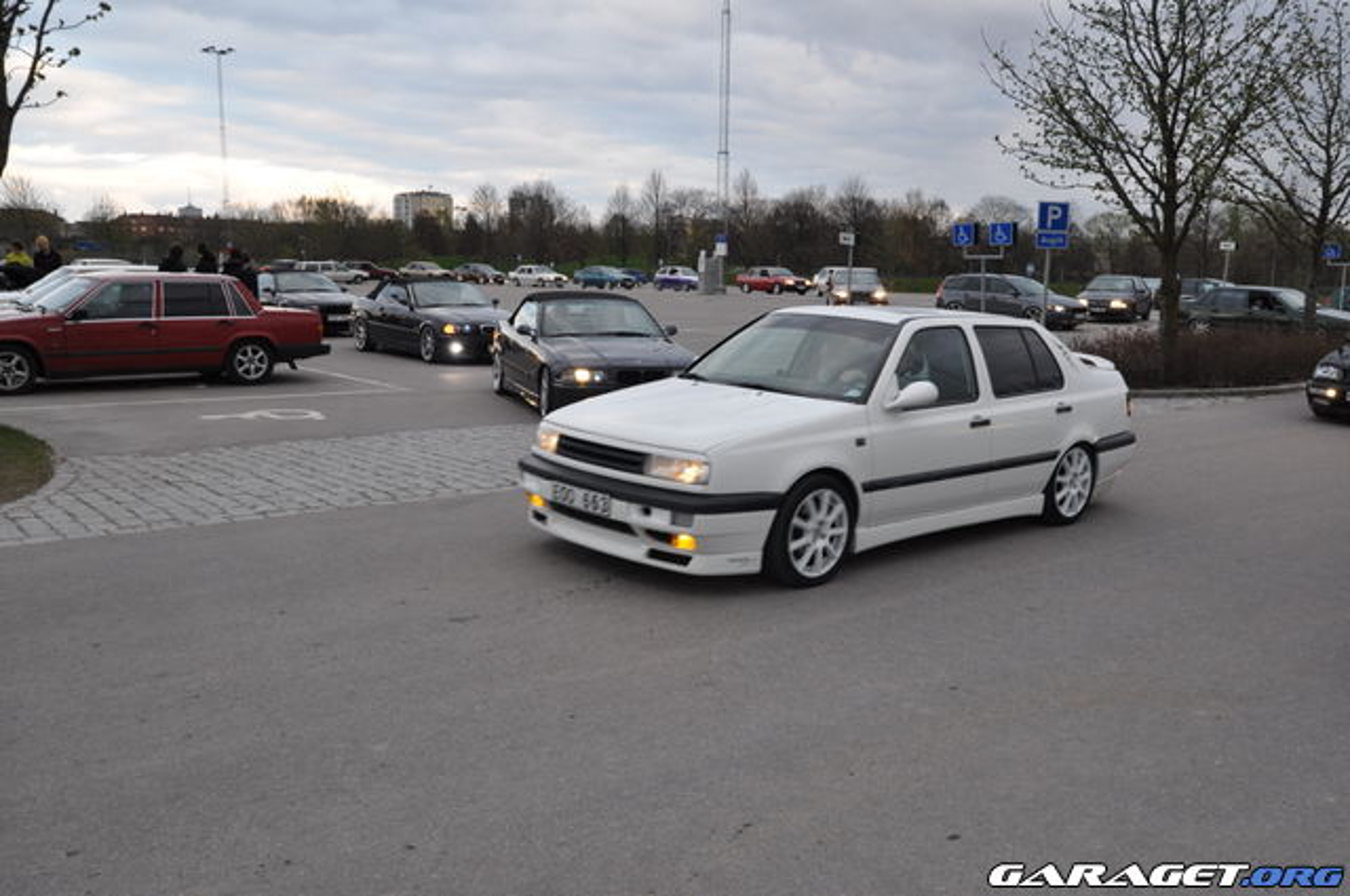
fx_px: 1236
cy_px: 448
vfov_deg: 39.9
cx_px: 675
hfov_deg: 57.3
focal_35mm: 33
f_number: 5
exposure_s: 1/100
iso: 400
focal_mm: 22
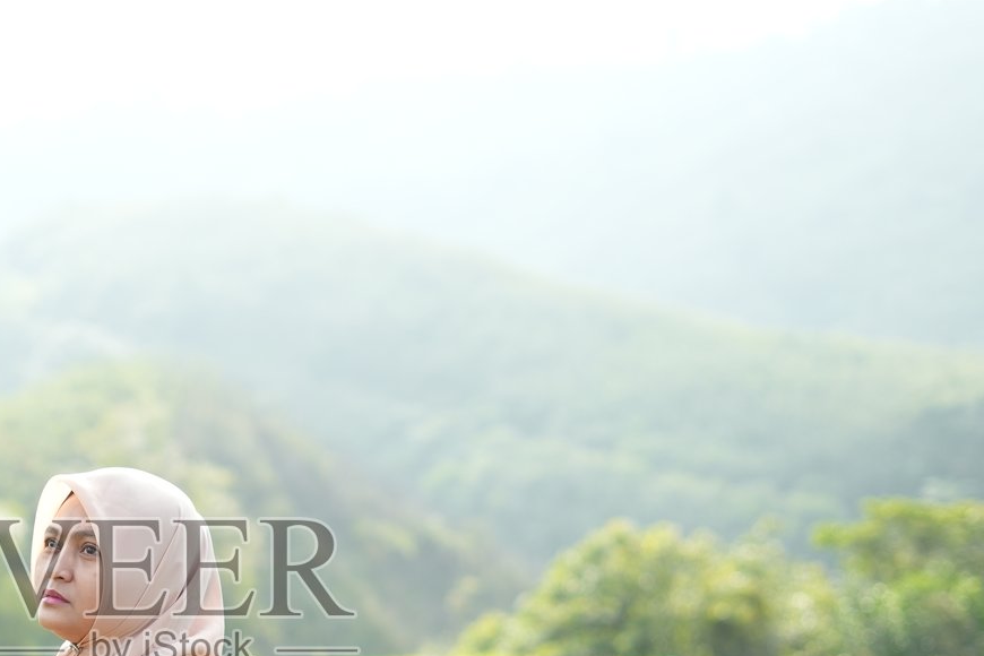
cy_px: 595
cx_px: 170
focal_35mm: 92
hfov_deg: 21.8
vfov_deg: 14.7
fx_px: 2514
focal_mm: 50
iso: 200
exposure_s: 1/1000
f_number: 2.2
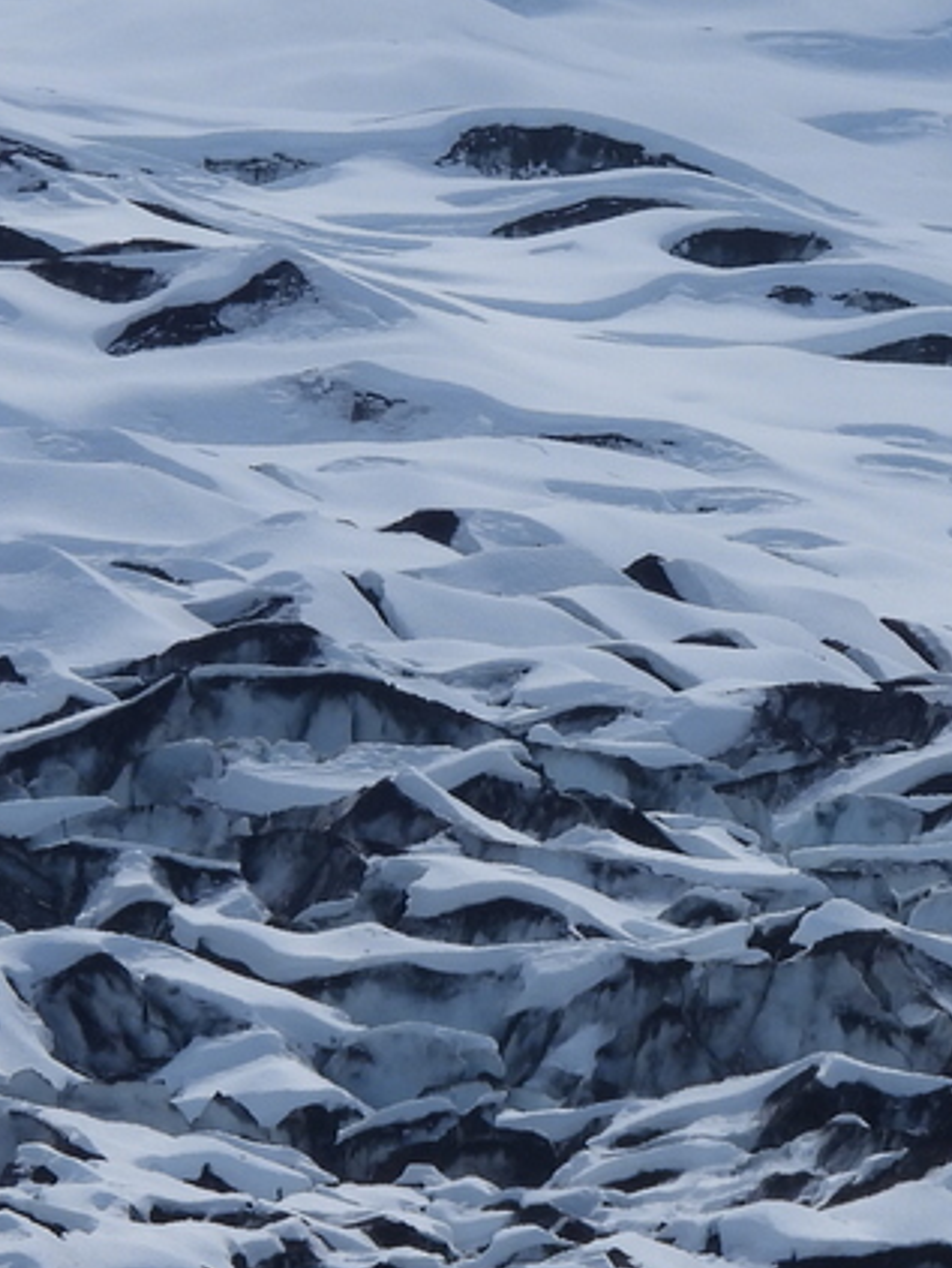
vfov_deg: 1.3
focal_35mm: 1515
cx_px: 342
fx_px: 55497
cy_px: 159
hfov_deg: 1.0
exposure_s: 1/2000
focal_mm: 89.2
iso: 100
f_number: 5.6
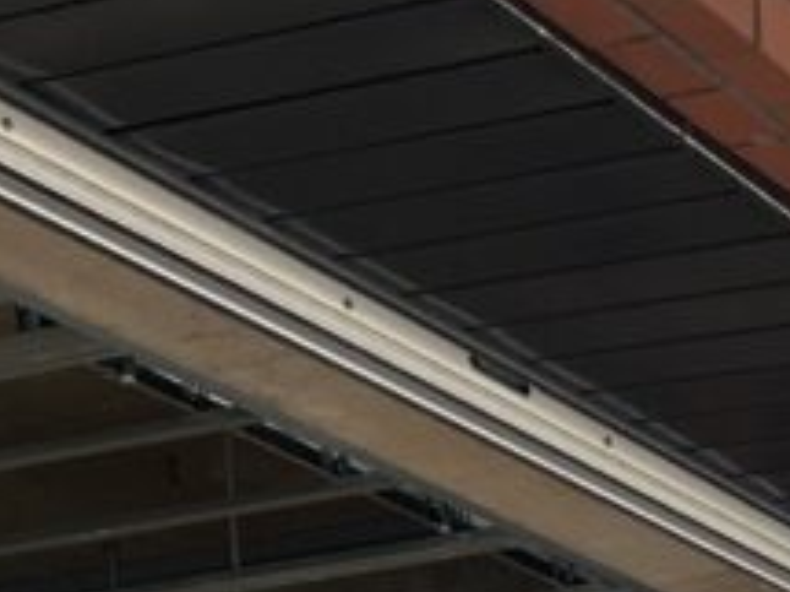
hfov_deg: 12.3
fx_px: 3535
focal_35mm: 155
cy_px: 1441
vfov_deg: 8.7
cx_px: 1044
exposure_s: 1/594
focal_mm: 5.7
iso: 50
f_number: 1.5
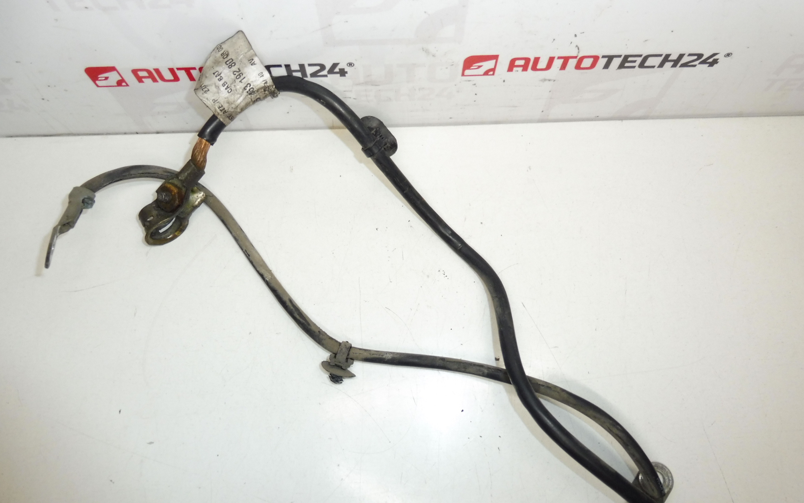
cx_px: 399
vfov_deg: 47.5
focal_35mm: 26
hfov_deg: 70.4
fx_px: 570
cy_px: 277
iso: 200
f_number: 3.5
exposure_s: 1/200
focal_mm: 4.3
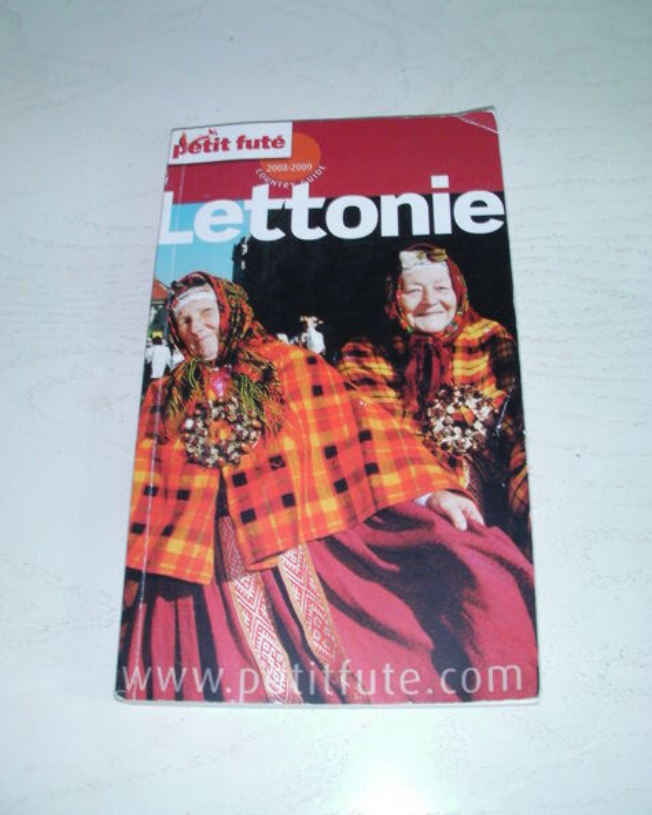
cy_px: 389
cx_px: 328
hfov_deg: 37.4
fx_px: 964
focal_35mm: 40
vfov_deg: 45.8
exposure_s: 1/30
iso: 121
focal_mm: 6.3
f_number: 5.6
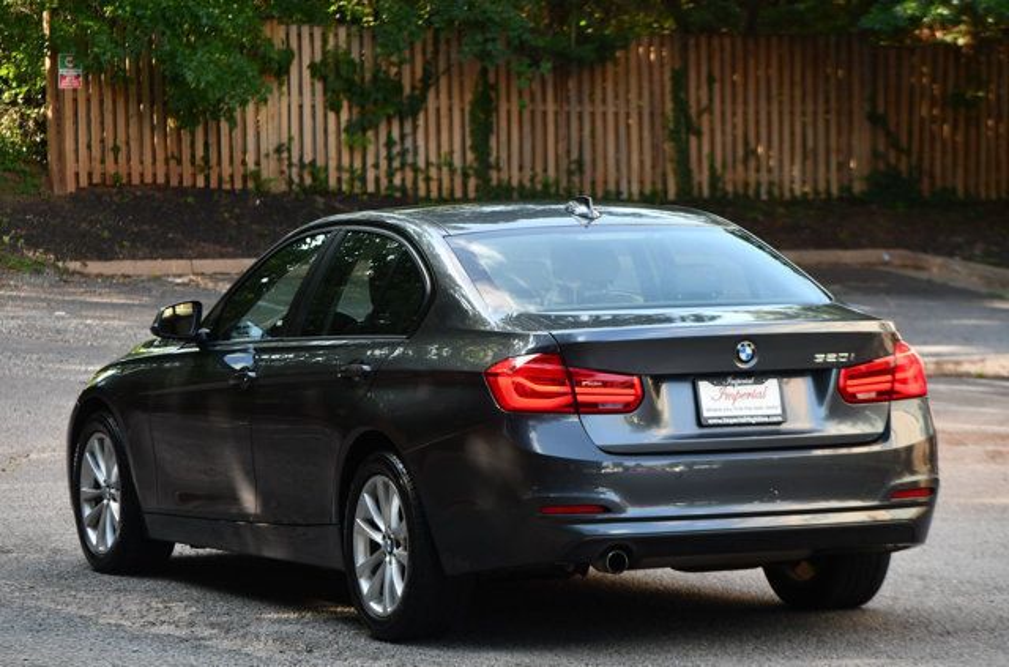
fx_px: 4193
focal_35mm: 150
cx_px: 504
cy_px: 334
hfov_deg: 13.7
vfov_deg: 9.1
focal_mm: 100
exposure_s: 1/250
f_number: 5.6
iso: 400
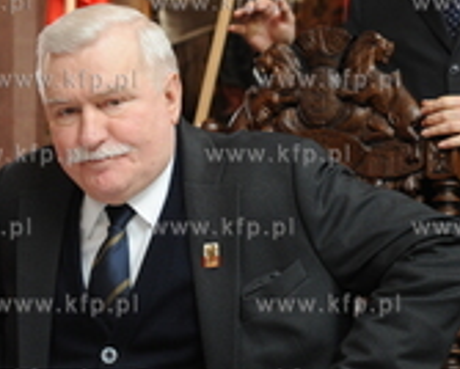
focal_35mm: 101
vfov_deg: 15.2
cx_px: 163
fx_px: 1377
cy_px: 116
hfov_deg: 18.9
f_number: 4
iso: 1600
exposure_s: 1/160
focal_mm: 45
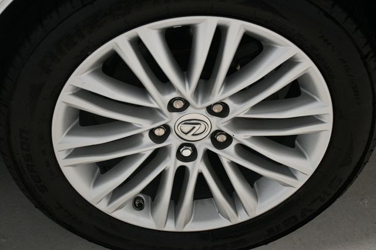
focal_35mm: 72
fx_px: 752
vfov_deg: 18.9
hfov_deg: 28.1
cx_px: 188
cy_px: 125
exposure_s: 1/125
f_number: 4.5
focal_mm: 48
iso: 2200
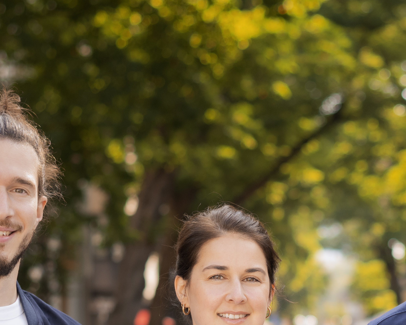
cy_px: 423
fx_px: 1863
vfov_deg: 9.8
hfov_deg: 12.3
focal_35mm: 155
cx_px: 398
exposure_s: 1/750
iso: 200
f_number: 2.8
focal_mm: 50
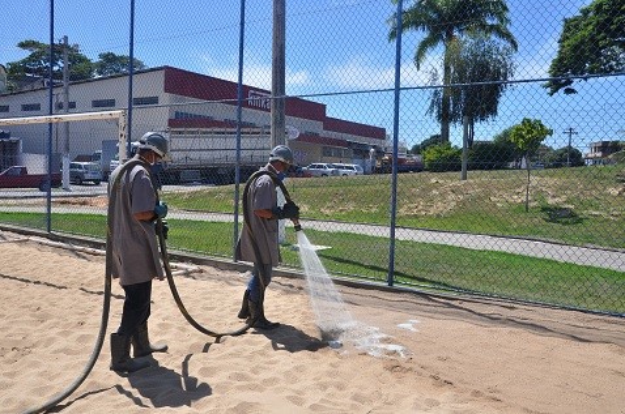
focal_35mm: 33
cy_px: 207
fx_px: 572
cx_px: 312
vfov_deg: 39.8
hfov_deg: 57.3
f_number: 9
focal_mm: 22
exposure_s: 1/320
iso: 200
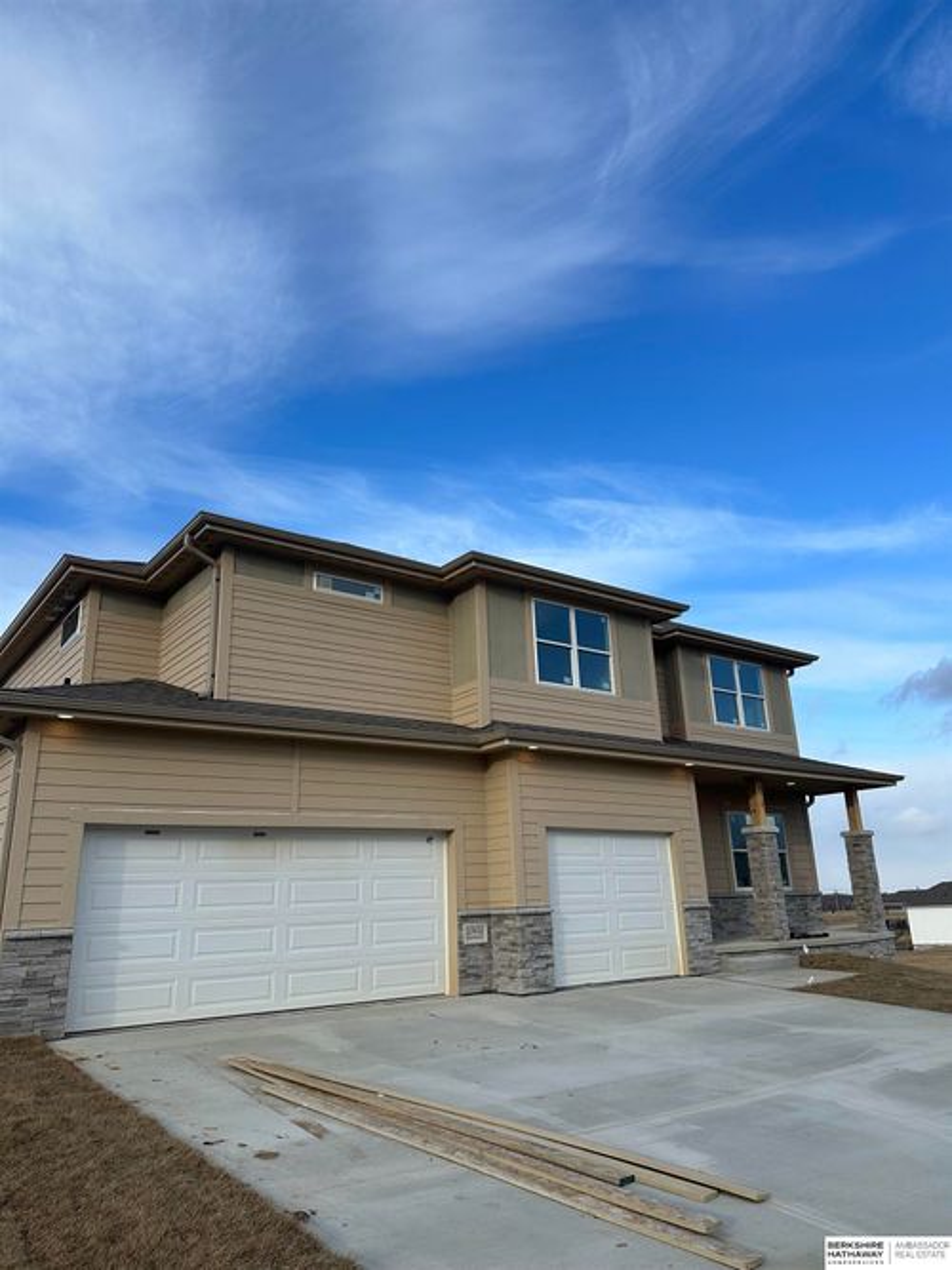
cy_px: 635
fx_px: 880
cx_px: 476
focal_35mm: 24
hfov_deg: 56.8
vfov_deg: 71.6
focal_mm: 6.86
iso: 80
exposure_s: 1/2882
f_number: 1.78
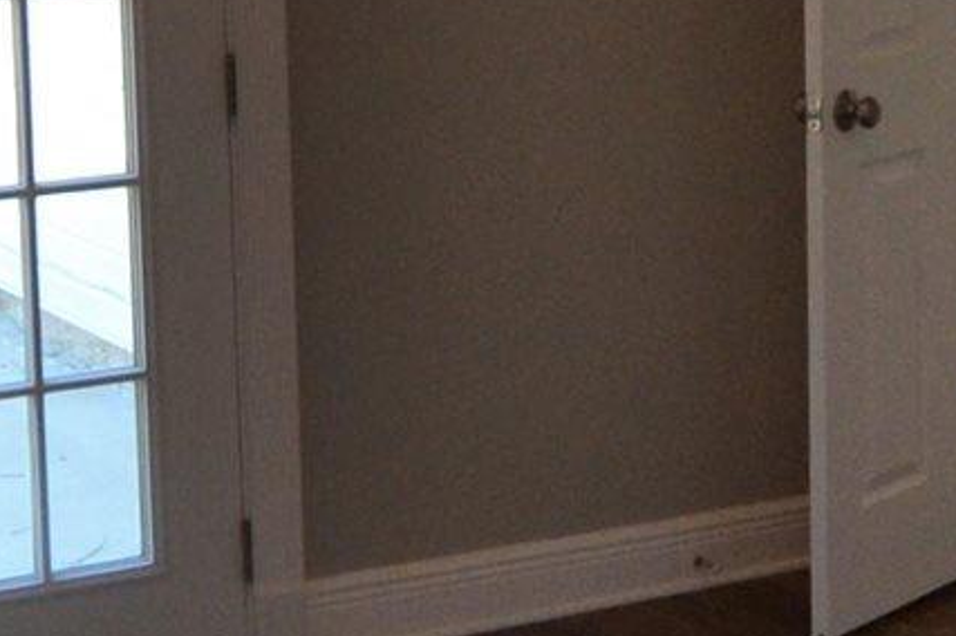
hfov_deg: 18.7
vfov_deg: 12.5
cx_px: 837
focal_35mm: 108
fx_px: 2866
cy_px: 40
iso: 400
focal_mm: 10
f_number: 5
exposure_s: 1/100
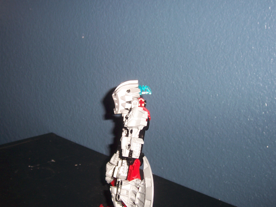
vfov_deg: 28.6
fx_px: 407
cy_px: 106
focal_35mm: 51
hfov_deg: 37.5
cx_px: 124
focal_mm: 7.7
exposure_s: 1/60
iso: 80
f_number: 3.2
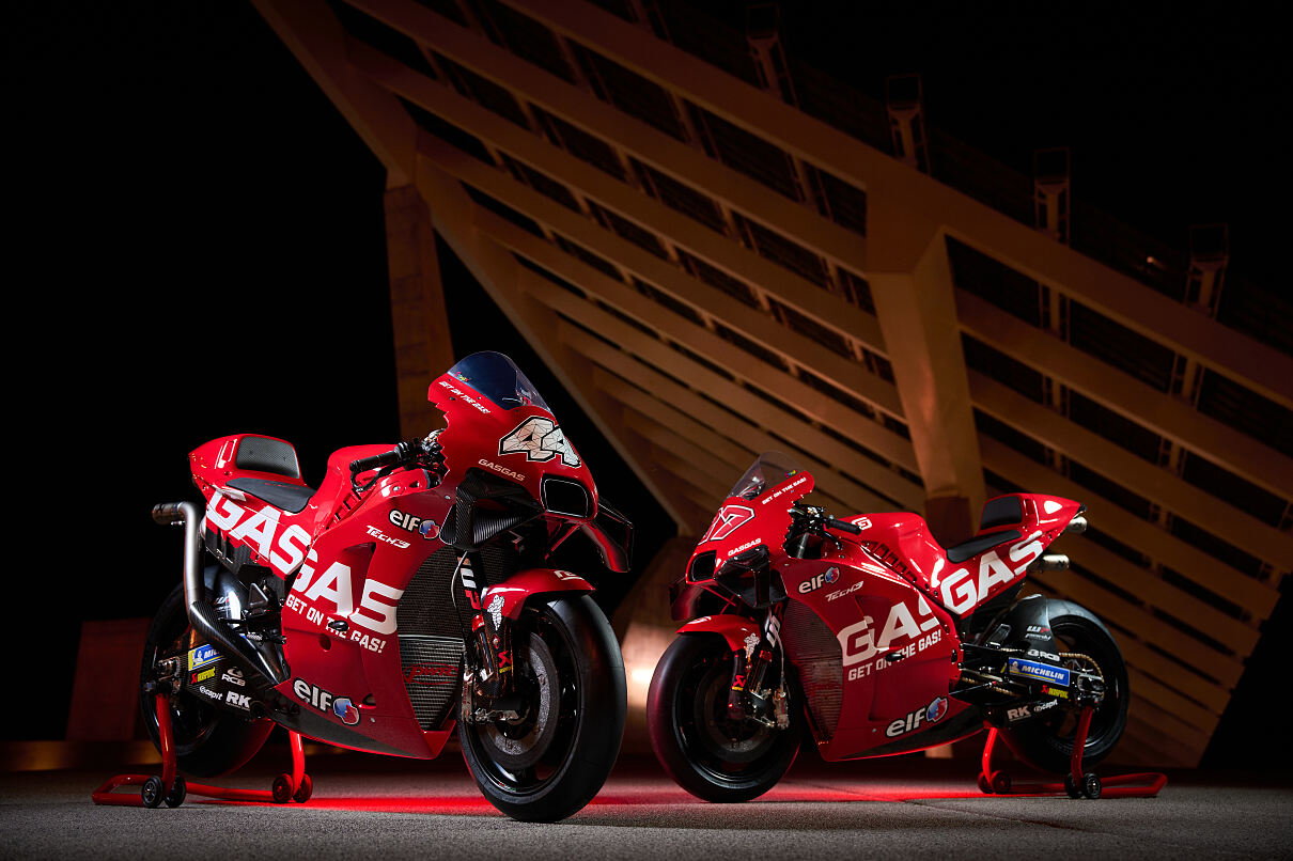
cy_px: 430
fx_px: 1472
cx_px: 646
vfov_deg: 32.6
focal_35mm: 41
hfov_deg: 47.4
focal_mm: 41
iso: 640
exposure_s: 1/30
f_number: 2.8
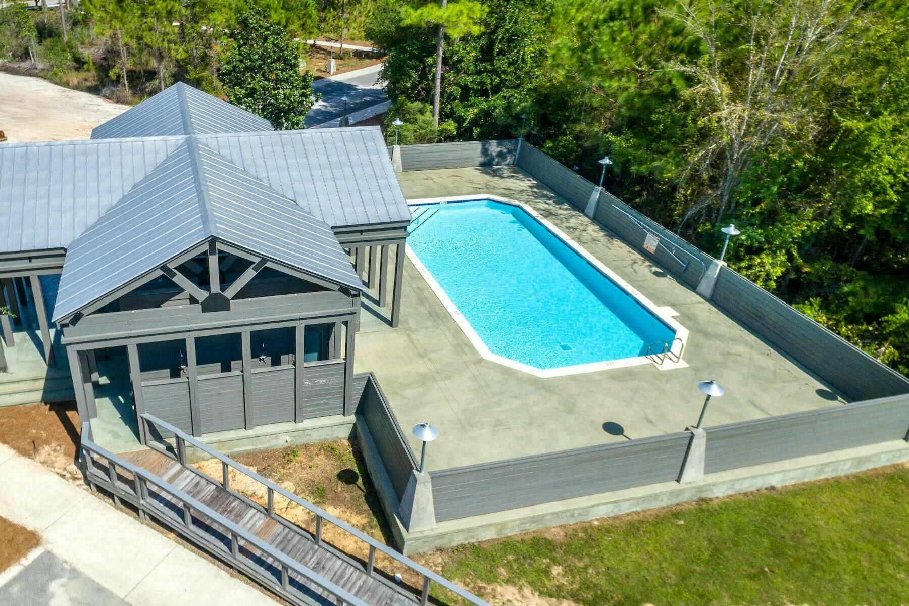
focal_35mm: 20
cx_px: 454
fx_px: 505
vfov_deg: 61.9
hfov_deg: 84.0
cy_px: 303
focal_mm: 3.61
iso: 100
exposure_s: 1/640
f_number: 2.8
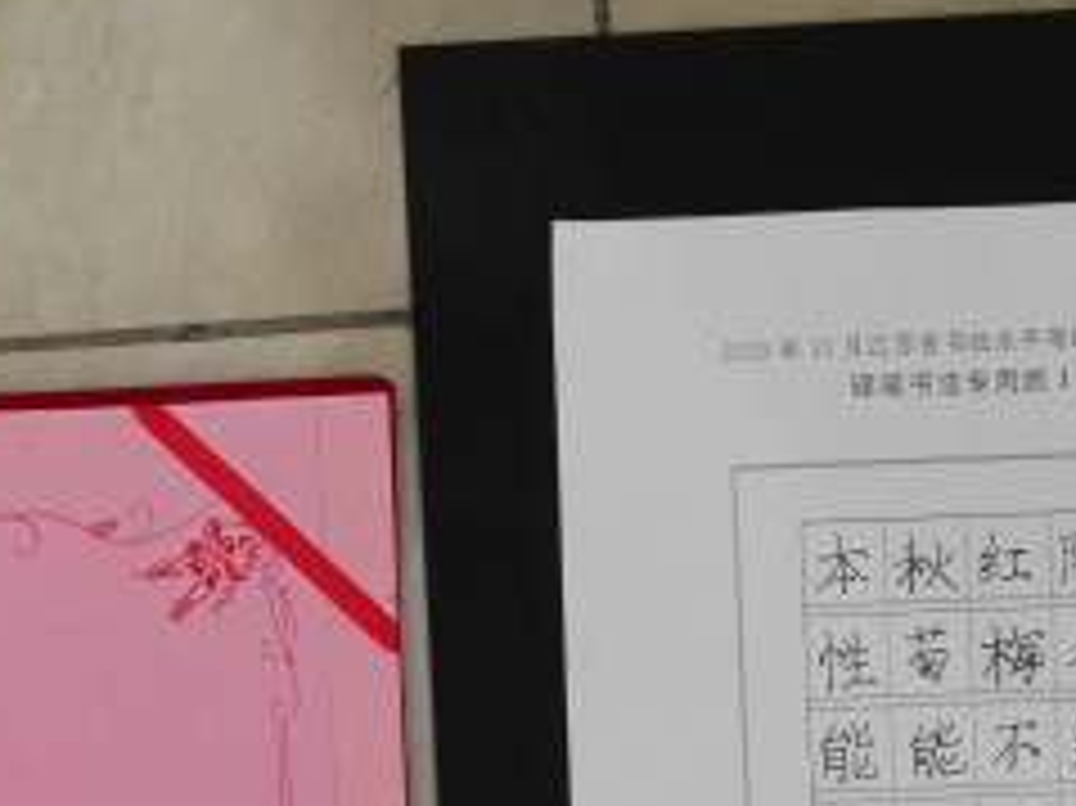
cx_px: 185
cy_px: 1000
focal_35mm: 88
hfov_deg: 21.9
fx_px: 2734
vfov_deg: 16.0
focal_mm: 2.96
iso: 121
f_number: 2
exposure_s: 1/30
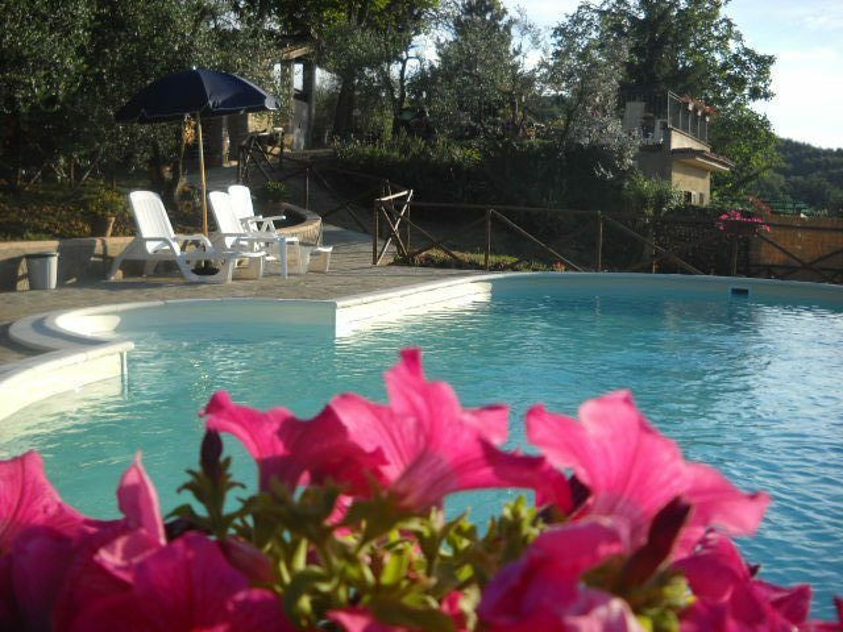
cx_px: 422
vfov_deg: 35.1
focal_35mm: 41
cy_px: 316
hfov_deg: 45.8
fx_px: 998
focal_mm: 6.72
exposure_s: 1/201
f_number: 5.5
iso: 64
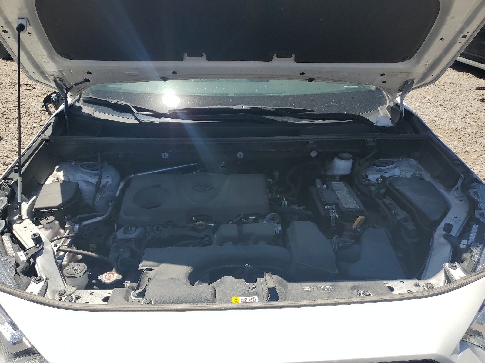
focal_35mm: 26
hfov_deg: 67.3
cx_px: 242
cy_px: 182
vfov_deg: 53.1
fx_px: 364
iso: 50
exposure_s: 1/3333
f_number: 1.5
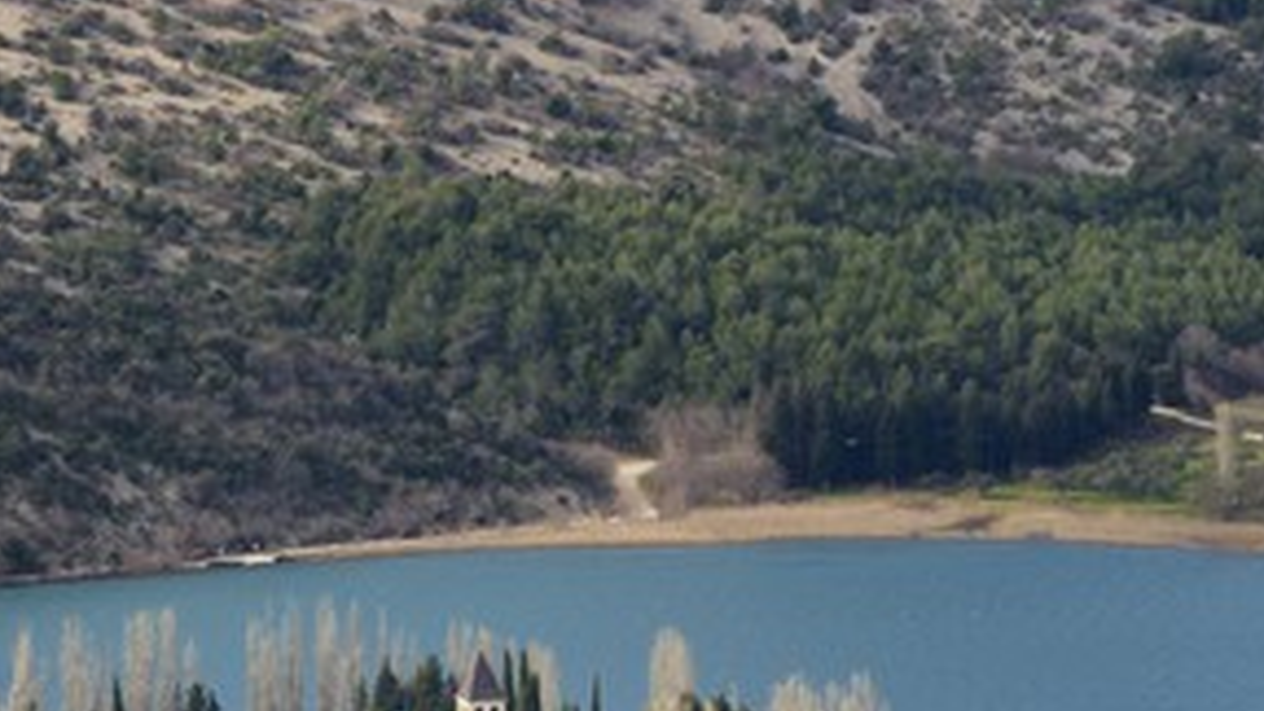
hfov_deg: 8.6
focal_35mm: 252
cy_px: 592
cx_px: 693
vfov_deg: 4.8
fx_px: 8446
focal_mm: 165
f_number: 10
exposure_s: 1/320
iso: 250
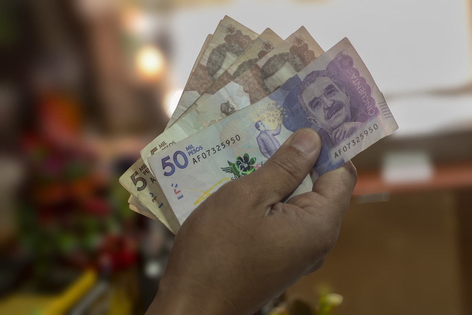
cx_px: 236
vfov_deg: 31.9
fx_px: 551
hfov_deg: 46.4
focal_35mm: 42
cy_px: 158
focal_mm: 28
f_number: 2.8
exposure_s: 1/100
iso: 2000
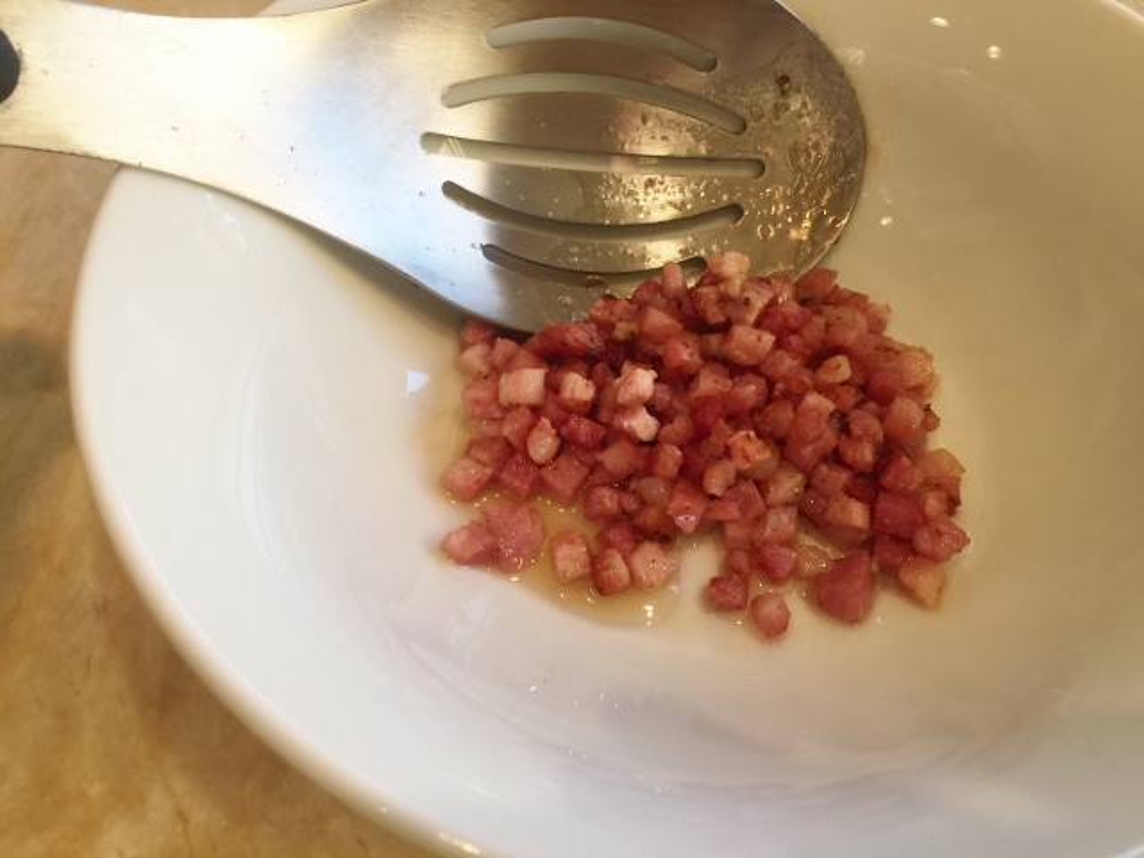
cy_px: 429
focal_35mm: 29
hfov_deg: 61.7
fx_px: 958
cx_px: 572
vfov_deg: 48.2
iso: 32
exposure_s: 1/40
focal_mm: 4.15
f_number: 2.2
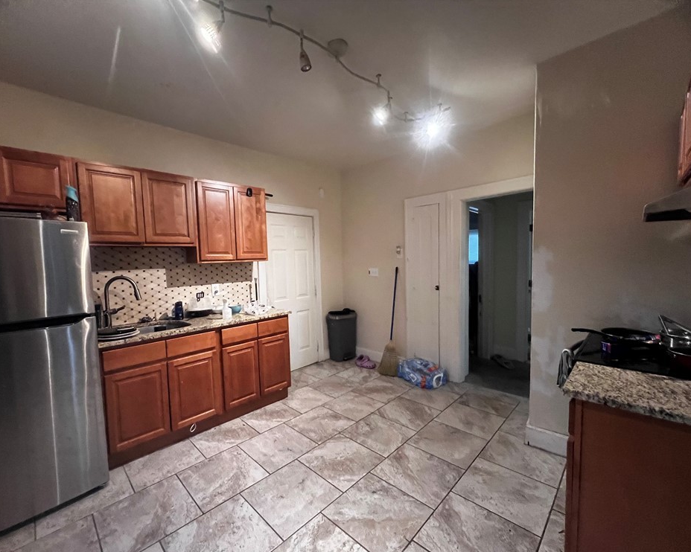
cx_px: 319
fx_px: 286
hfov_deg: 100.5
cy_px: 284
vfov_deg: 87.9
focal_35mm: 14
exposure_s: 1/60
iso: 1000
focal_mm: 1.57
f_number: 1.8
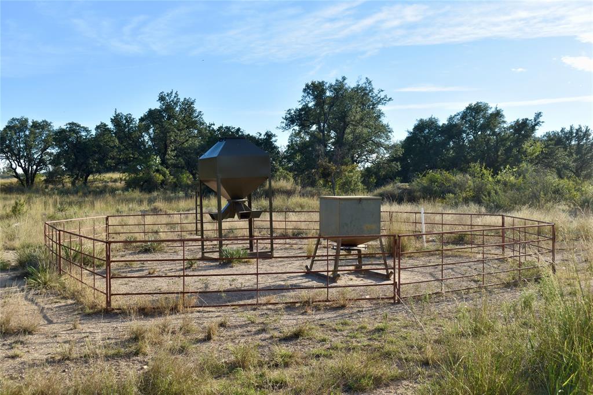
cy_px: 198
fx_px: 790
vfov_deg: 28.1
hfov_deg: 41.1
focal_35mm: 48
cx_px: 296
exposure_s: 1/250
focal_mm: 32
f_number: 8
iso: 100
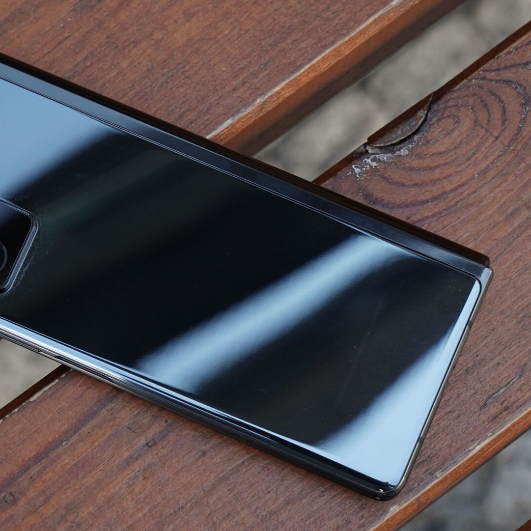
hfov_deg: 20.1
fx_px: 1493
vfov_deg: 20.2
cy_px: 271
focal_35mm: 86
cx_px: 167
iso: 640
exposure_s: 1/250
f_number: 6.3
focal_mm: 57
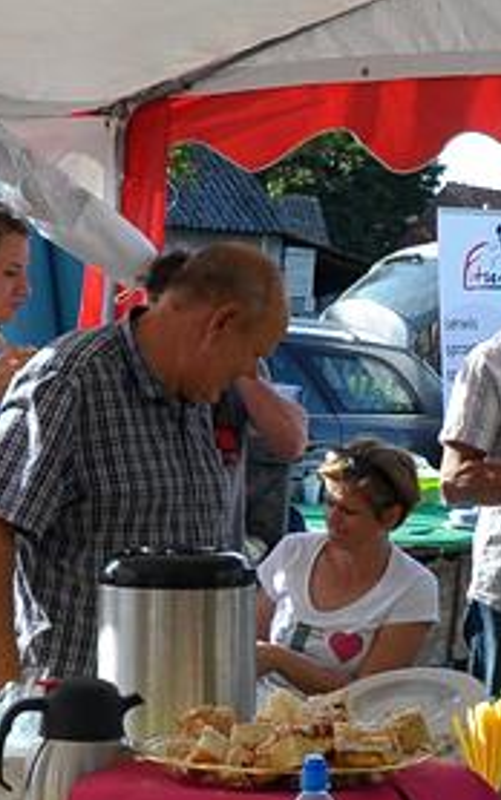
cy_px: 801
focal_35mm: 84
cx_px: 98
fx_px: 1833
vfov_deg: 23.6
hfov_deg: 15.5
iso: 800
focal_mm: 18
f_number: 10
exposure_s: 1/400
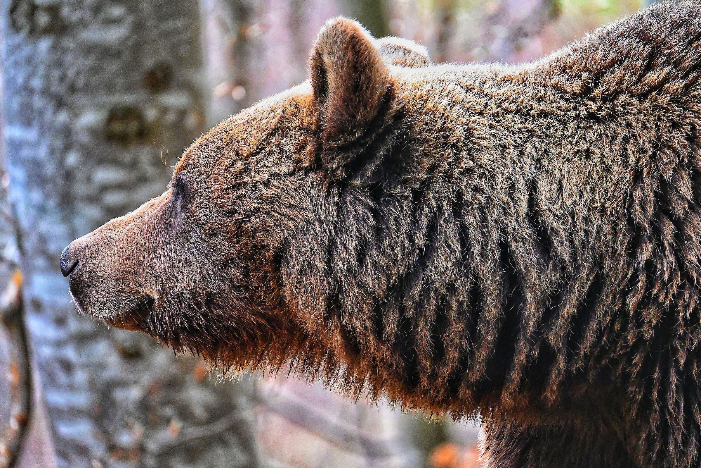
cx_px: 350
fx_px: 7302
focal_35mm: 375
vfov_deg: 3.7
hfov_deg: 5.5
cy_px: 234
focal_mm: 250
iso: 6400
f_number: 6.3
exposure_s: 1/1000
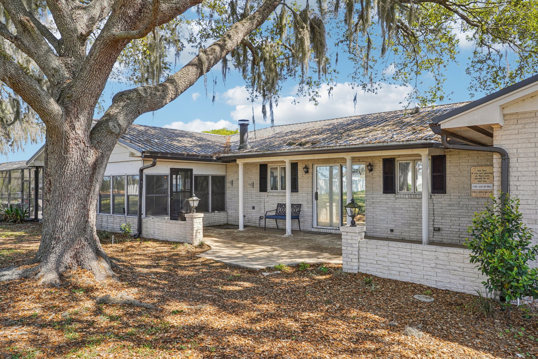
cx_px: 269
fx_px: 374
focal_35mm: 25
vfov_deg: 51.3
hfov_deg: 71.5
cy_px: 180
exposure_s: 1/30
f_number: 20
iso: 250
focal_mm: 25
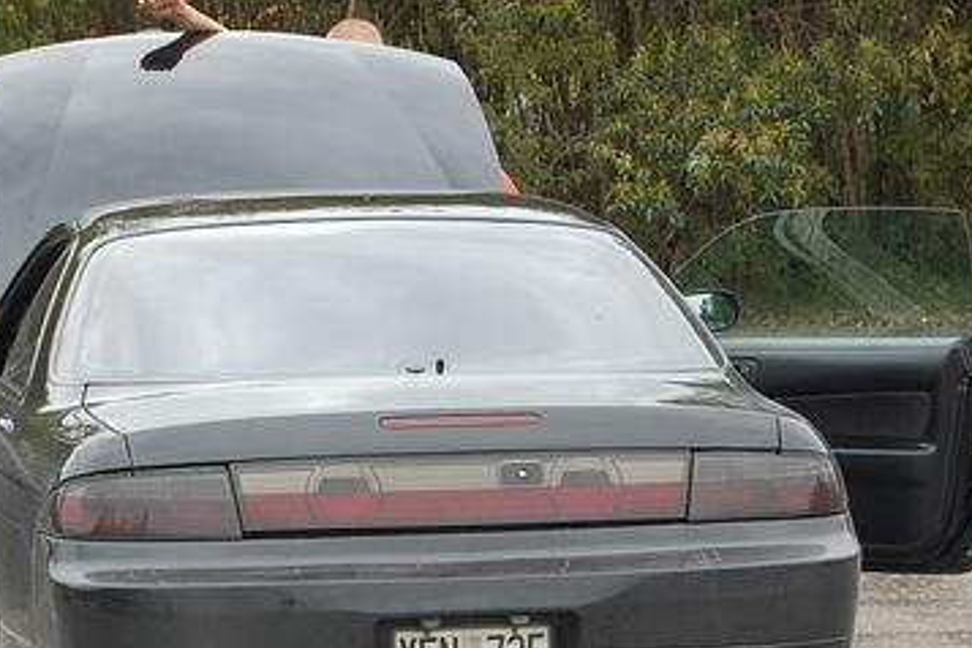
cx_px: 308
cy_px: 403
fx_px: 3993
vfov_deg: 9.3
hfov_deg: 13.9
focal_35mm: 148
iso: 400
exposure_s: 1/160
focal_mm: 55
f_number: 9
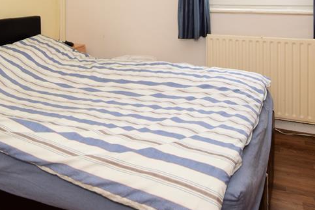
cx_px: 120
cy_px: -8
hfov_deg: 52.0
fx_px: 319
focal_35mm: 37
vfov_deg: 32.8
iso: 400
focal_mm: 11.5
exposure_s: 1/125
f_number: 9
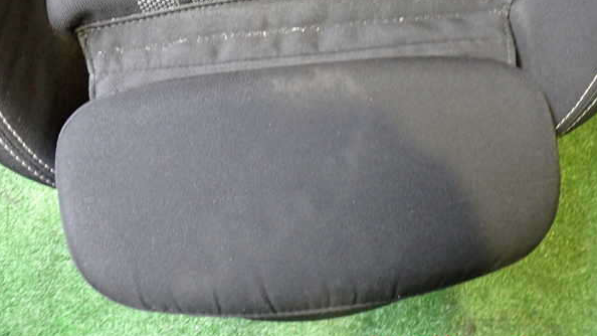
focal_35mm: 33
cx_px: 297
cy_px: 133
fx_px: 522
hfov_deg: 59.5
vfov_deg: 35.5
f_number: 2.3
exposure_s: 1/30
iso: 640
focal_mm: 5.4
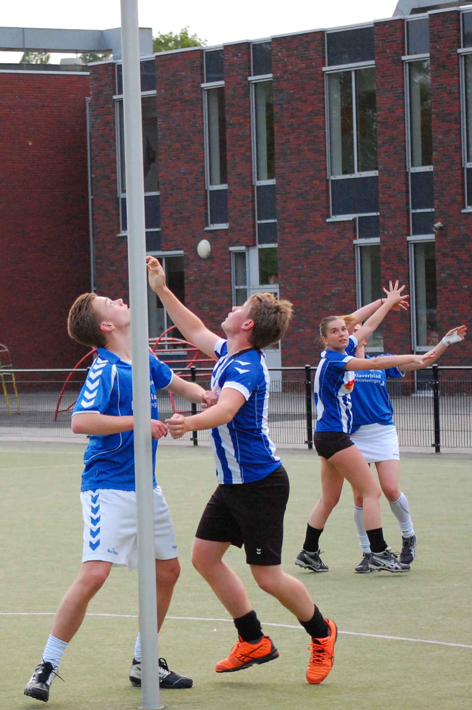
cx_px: 236
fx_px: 1951
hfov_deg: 13.8
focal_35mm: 99
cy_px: 355
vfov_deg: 20.6
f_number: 4.2
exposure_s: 1/500
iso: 1600
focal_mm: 66
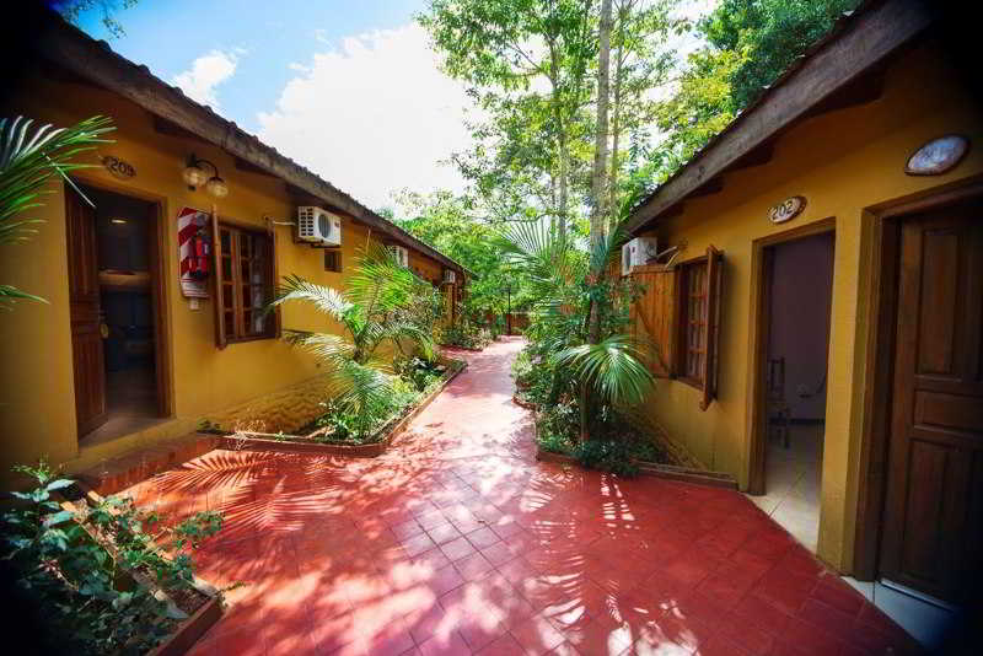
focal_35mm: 13
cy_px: 328
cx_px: 492
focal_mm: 13
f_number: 8
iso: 100
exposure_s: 1/60
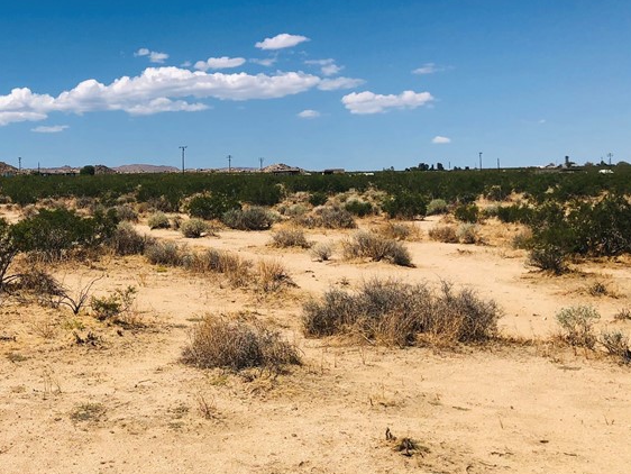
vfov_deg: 28.4
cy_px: 166
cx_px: 71
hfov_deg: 35.4
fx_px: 930
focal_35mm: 51
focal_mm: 4
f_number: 1.8
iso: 25
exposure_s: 1/3436
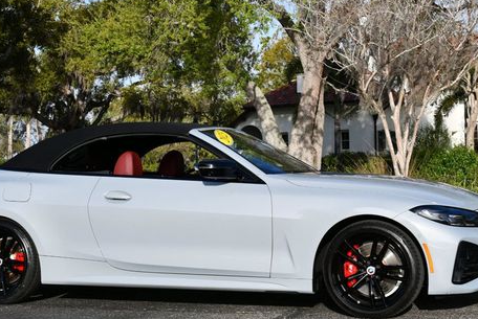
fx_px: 970
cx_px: 219
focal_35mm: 73
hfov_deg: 27.7
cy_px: 128
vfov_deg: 18.7
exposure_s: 1/250
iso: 110
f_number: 8
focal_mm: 26
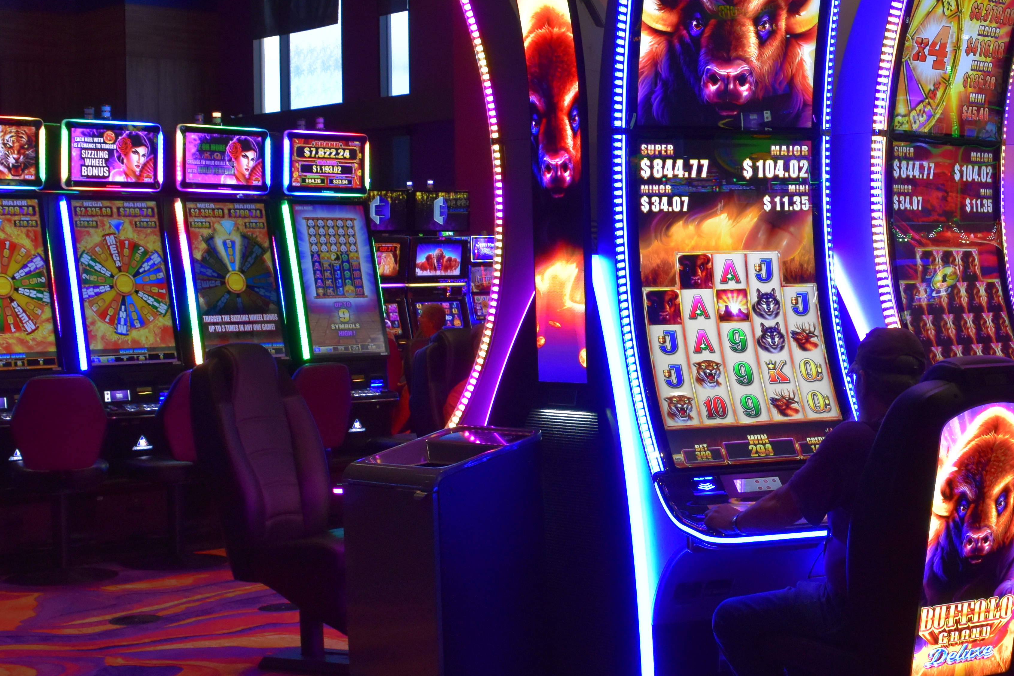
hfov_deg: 30.8
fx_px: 1803
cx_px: 771
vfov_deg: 21.2
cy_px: 280
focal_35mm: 64
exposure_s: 1/60
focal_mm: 24
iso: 1600
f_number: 7.1
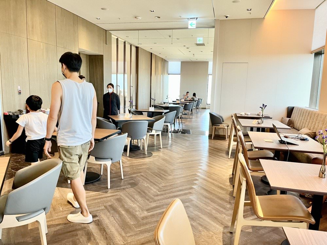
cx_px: 164
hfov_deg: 67.3
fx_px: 246
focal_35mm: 26
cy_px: 122
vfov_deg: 53.1
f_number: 1.6
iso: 160
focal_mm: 5.1
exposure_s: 1/60
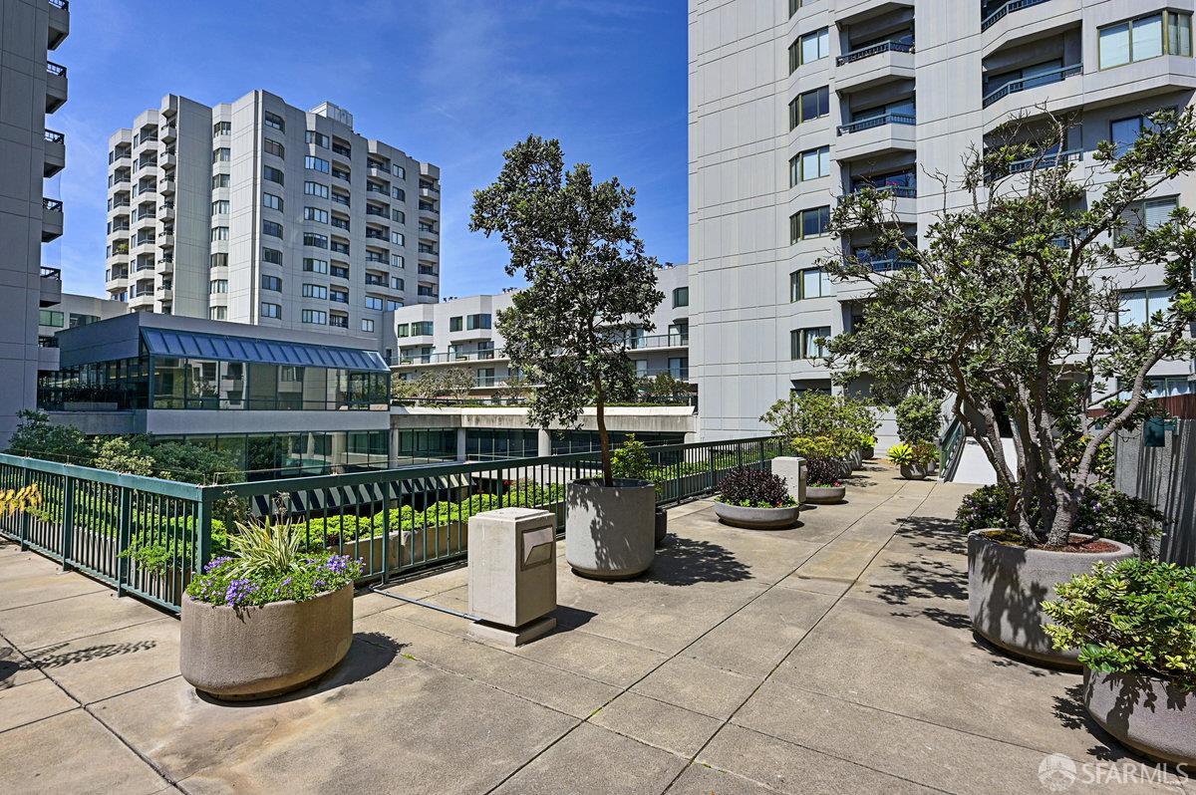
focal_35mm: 18
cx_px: 598
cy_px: 398
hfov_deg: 91.7
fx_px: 581
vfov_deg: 68.8
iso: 400
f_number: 9
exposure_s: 1/2500
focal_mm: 17.5
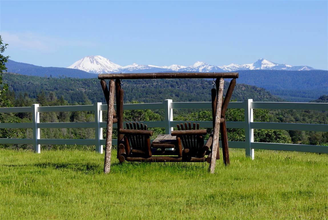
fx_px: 1058
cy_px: 110
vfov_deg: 11.8
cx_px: 164
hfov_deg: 17.6
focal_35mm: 116
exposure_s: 1/160
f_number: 13
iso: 100
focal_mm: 55
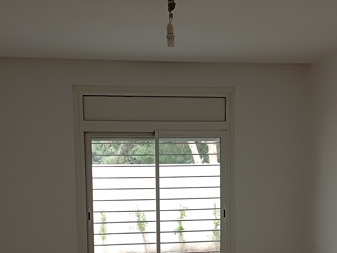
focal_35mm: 49
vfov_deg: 29.2
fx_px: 478
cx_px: 189
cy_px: 199
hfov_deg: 38.8
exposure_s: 1/50
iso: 71
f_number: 1.8
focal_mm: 3.98
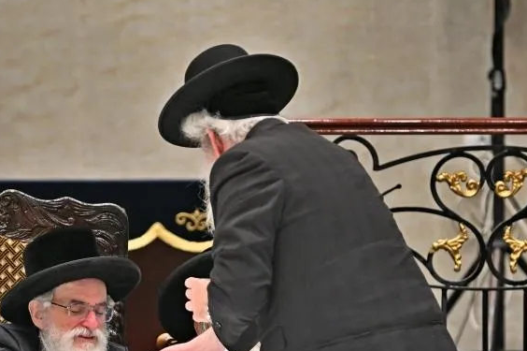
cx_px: 163
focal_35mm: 436
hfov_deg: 4.7
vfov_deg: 3.1
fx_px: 6377
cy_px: 309
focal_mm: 160
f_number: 2.8
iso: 250
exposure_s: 1/400
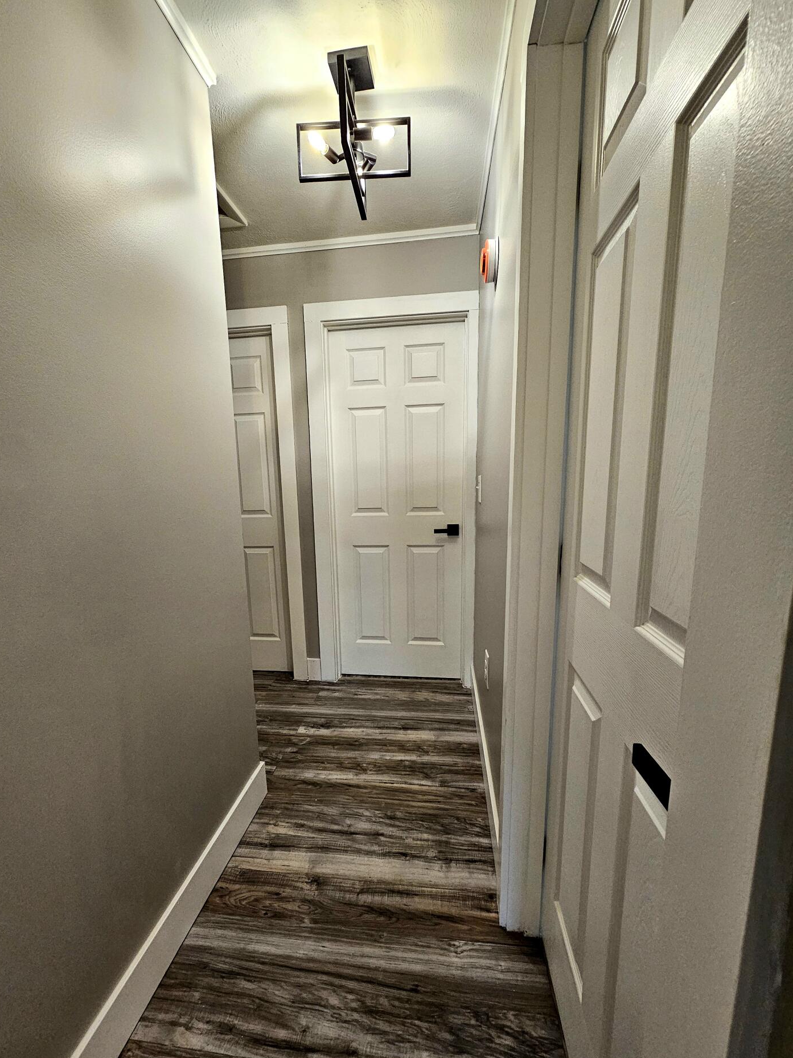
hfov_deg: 85.6
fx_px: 428
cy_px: 560
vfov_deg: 101.9
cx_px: 375
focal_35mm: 14
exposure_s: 1/60.2
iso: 250
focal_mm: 2.2
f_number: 2.2
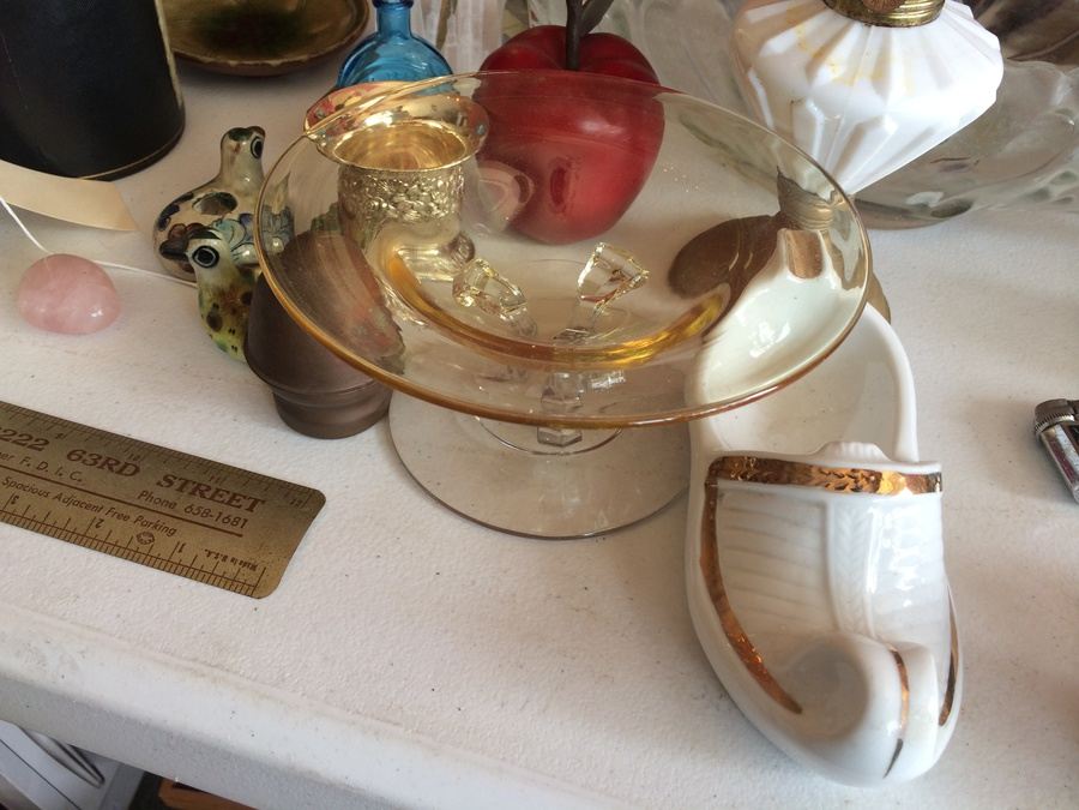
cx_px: 540
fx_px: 935
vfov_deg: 46.8
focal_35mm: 30
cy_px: 405
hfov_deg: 60.0
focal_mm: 4.12
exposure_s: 1/60
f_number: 2.2
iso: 40
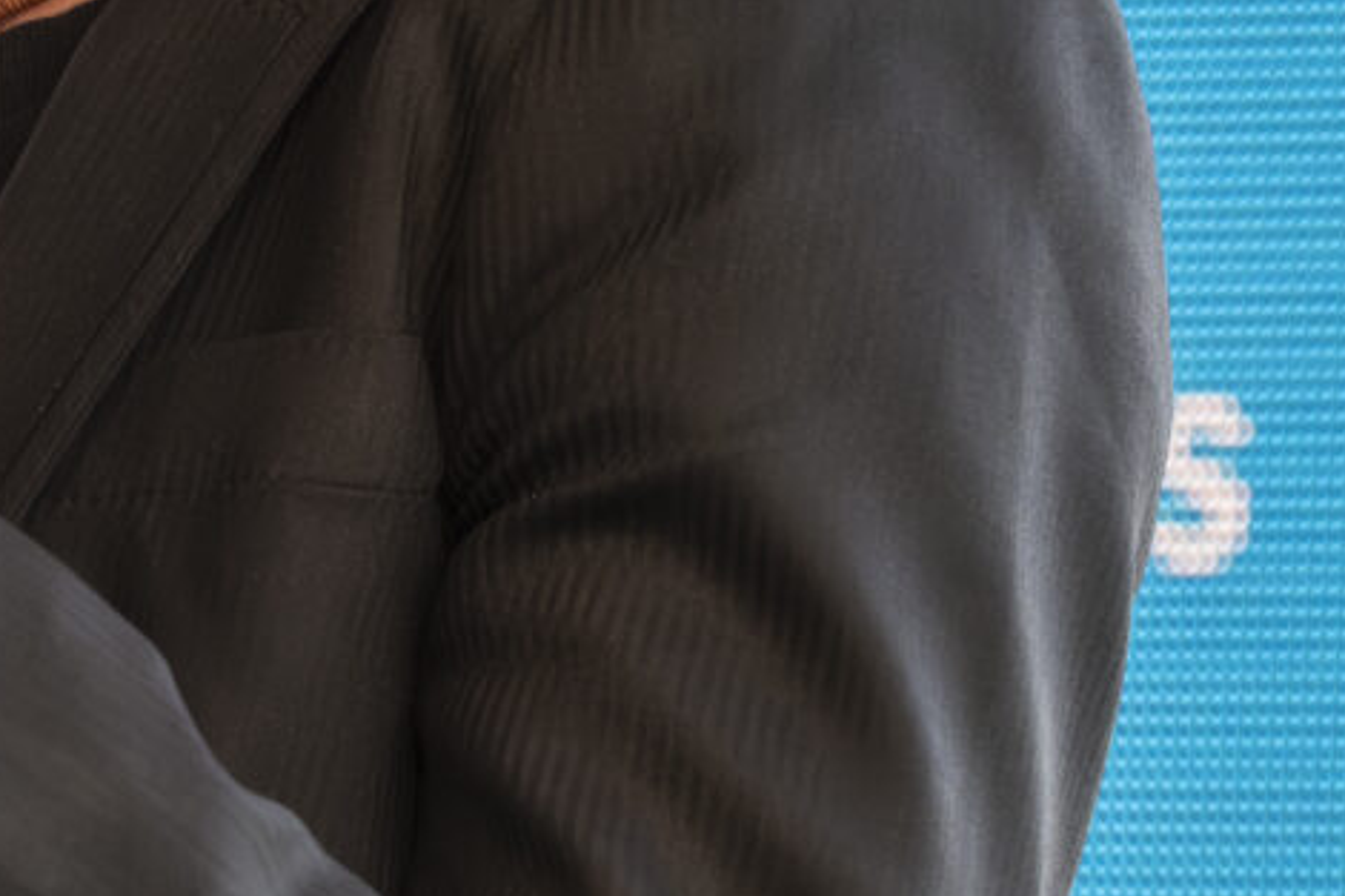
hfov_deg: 2.9
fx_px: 26404
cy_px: -166
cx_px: -338
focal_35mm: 707
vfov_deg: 1.9
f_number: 5.6
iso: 1600
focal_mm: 115
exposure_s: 1/420
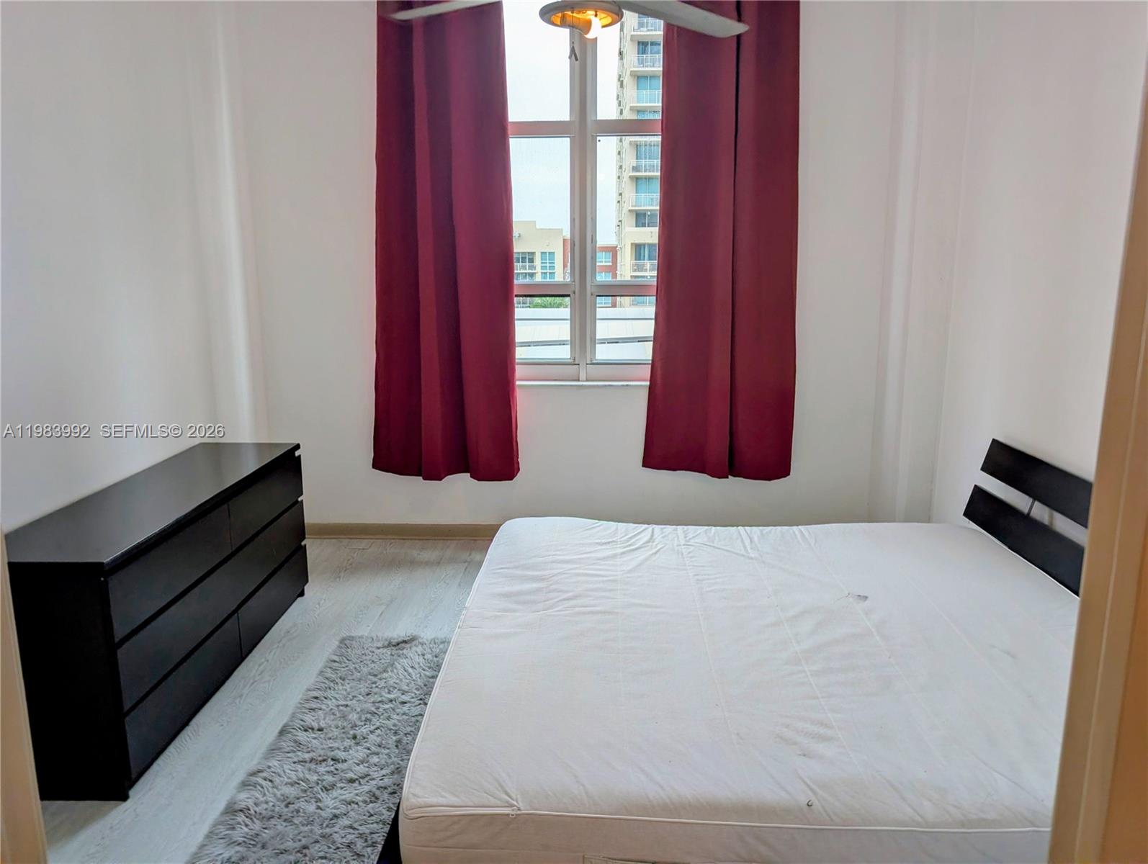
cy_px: 432
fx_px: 797
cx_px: 574
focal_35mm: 24
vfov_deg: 56.9
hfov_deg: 71.5
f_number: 1.68
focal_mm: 6.9
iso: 25
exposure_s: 1/133
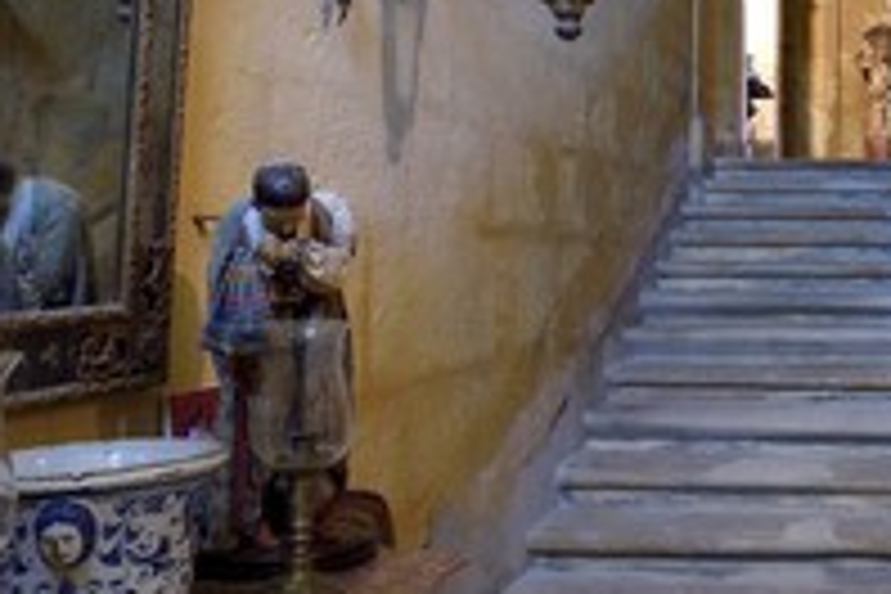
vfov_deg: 26.2
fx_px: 1262
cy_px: 166
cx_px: 860
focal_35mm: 51
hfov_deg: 35.7
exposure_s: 1/10
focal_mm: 24
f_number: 6.3
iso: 800
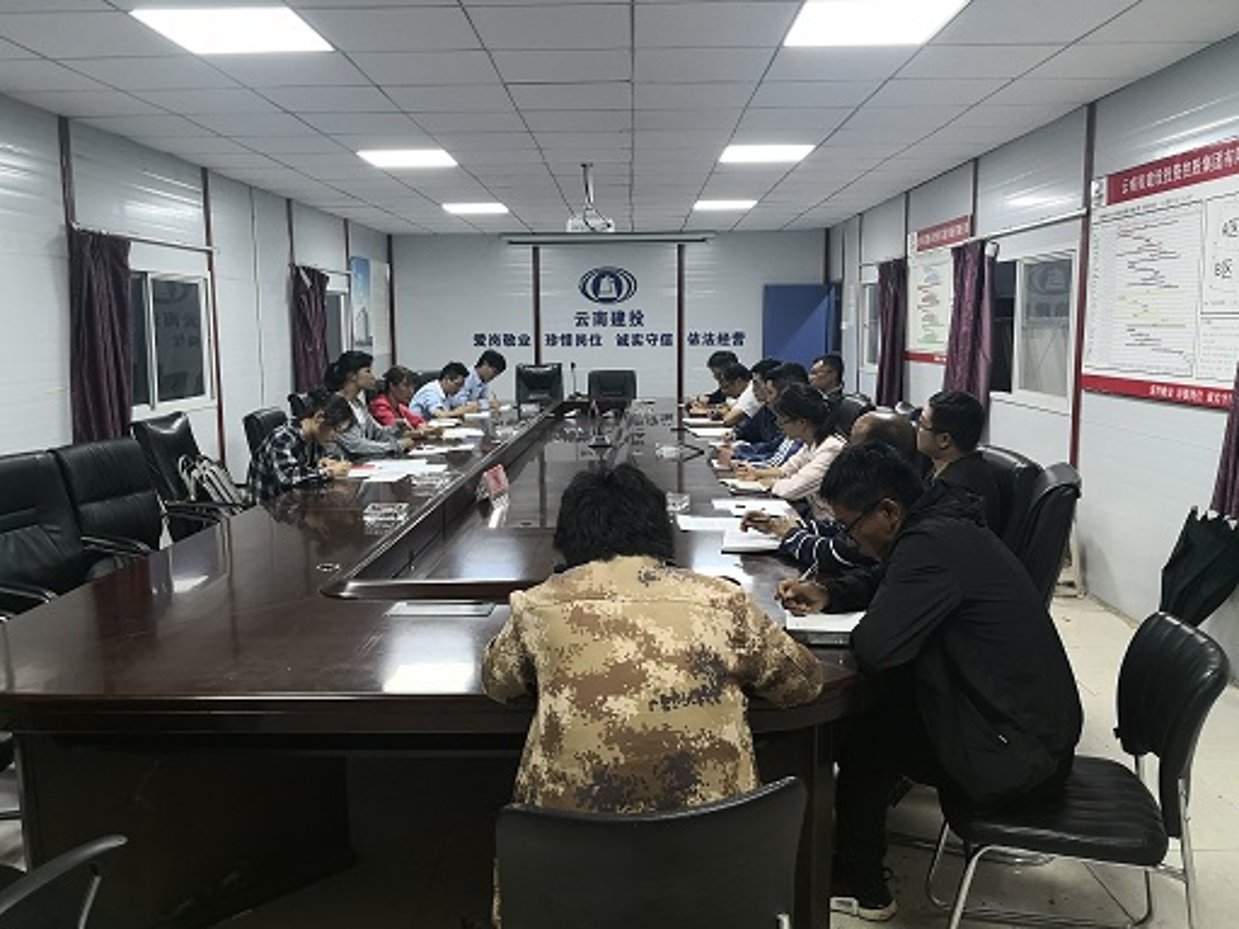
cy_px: 464
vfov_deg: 51.4
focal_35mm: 27
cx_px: 620
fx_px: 966
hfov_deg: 65.3
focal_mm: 3.95
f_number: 1.6
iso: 200
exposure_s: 1/33.3
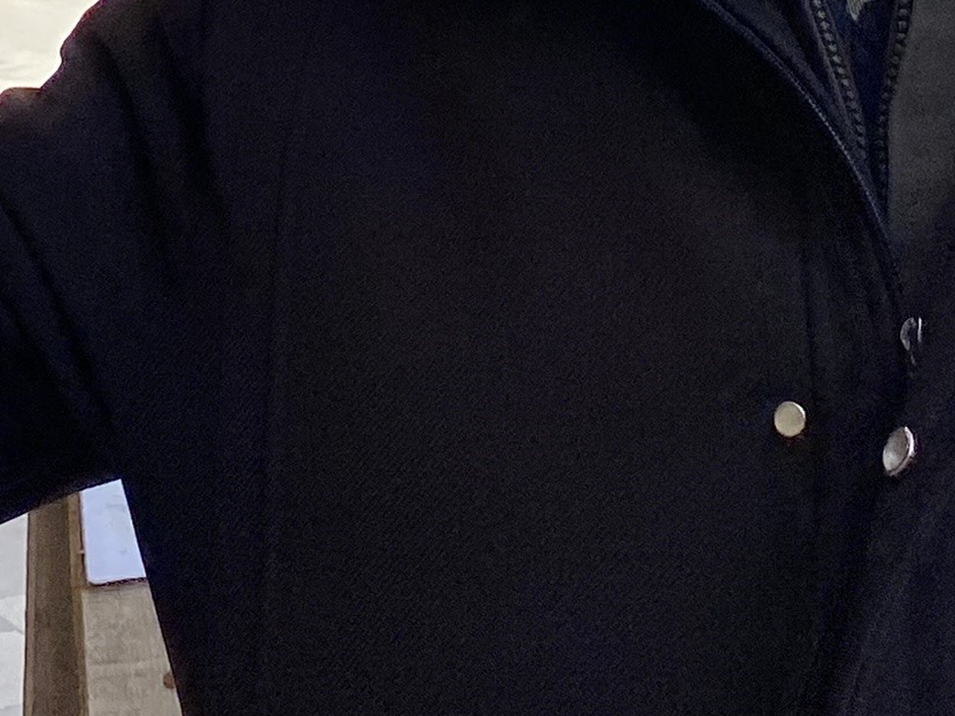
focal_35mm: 126
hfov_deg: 15.6
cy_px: -473
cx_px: 517
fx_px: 3476
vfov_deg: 11.1
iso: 32
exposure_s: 1/1961
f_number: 1.8
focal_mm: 4.25
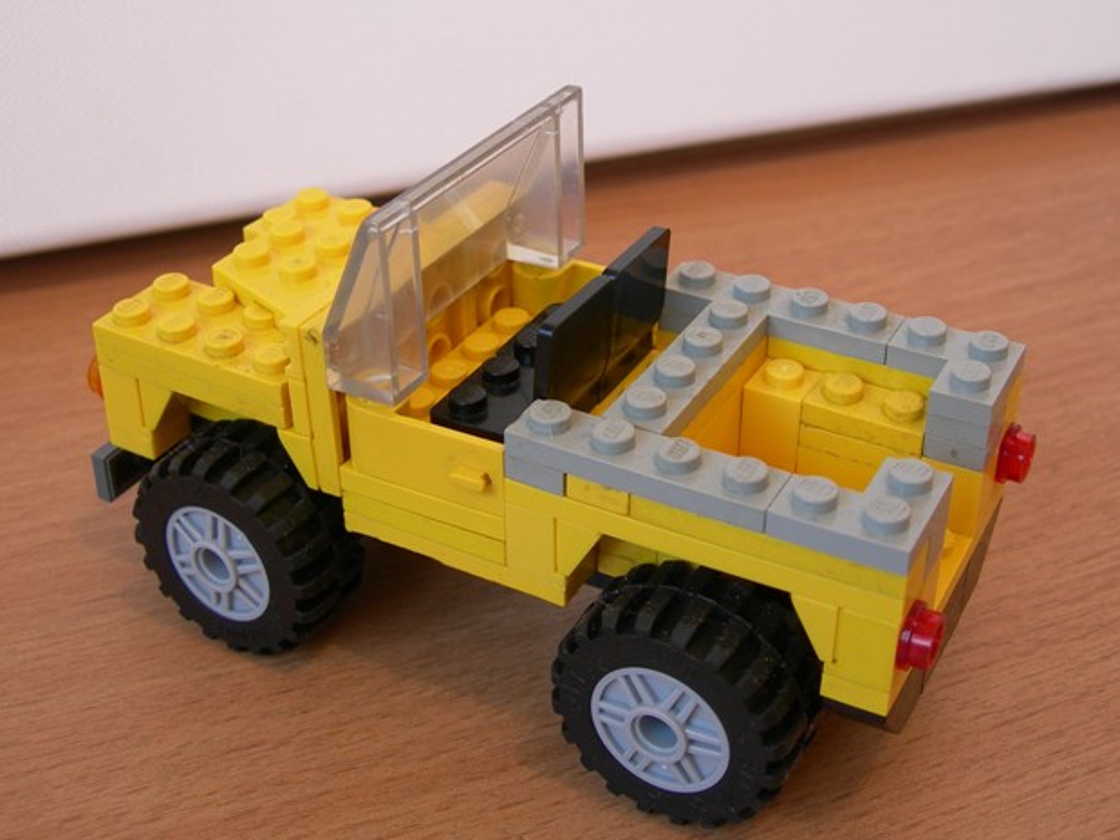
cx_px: 558
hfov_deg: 38.9
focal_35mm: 49
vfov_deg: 29.6
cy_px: 361
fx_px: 1585
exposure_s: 1/4.1
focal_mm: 7.8
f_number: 2.8
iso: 50
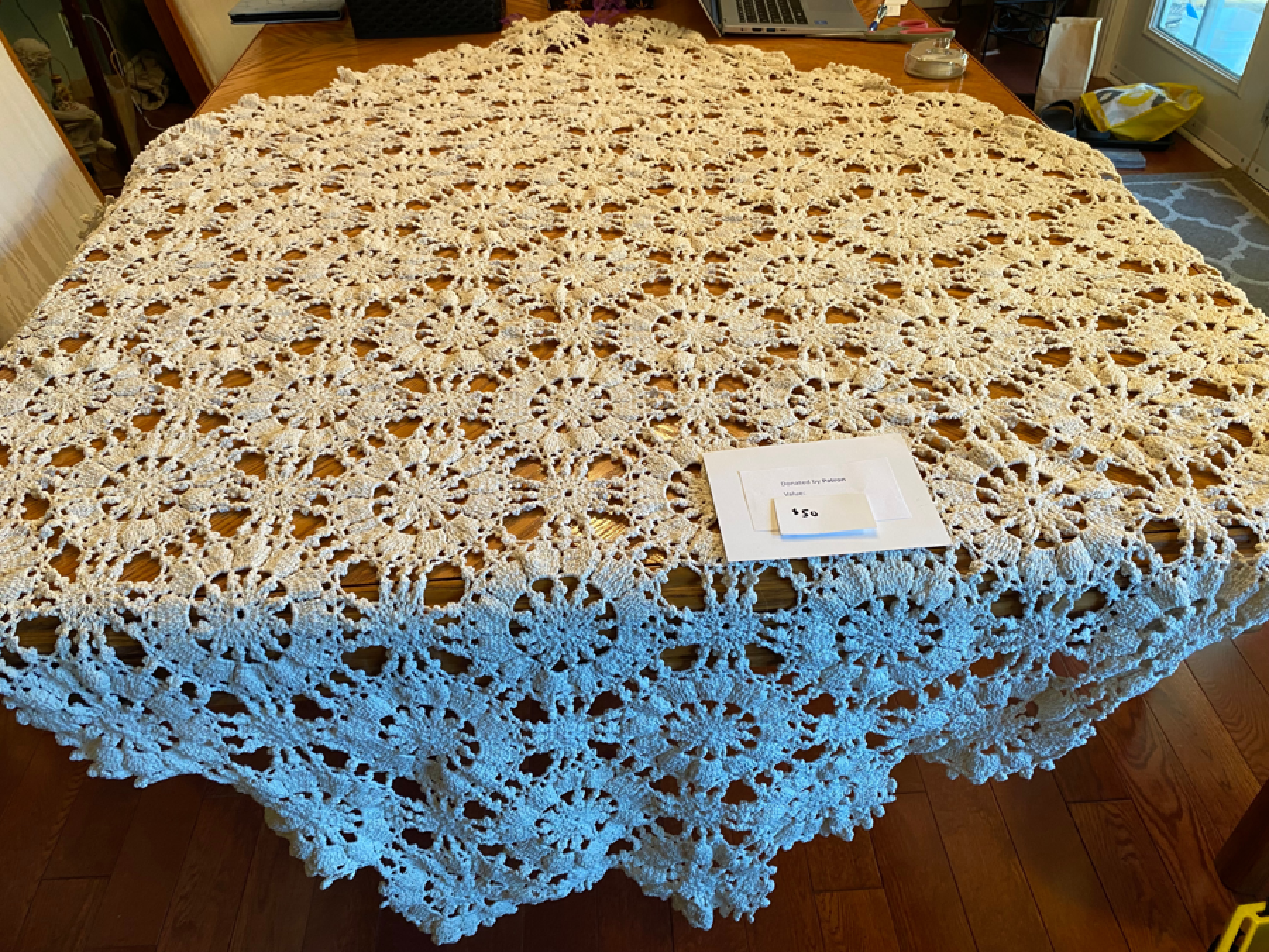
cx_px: 634
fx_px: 953
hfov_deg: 67.3
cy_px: 476
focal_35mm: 26
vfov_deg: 53.1
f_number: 1.8
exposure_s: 1/60
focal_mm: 4.25
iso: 100
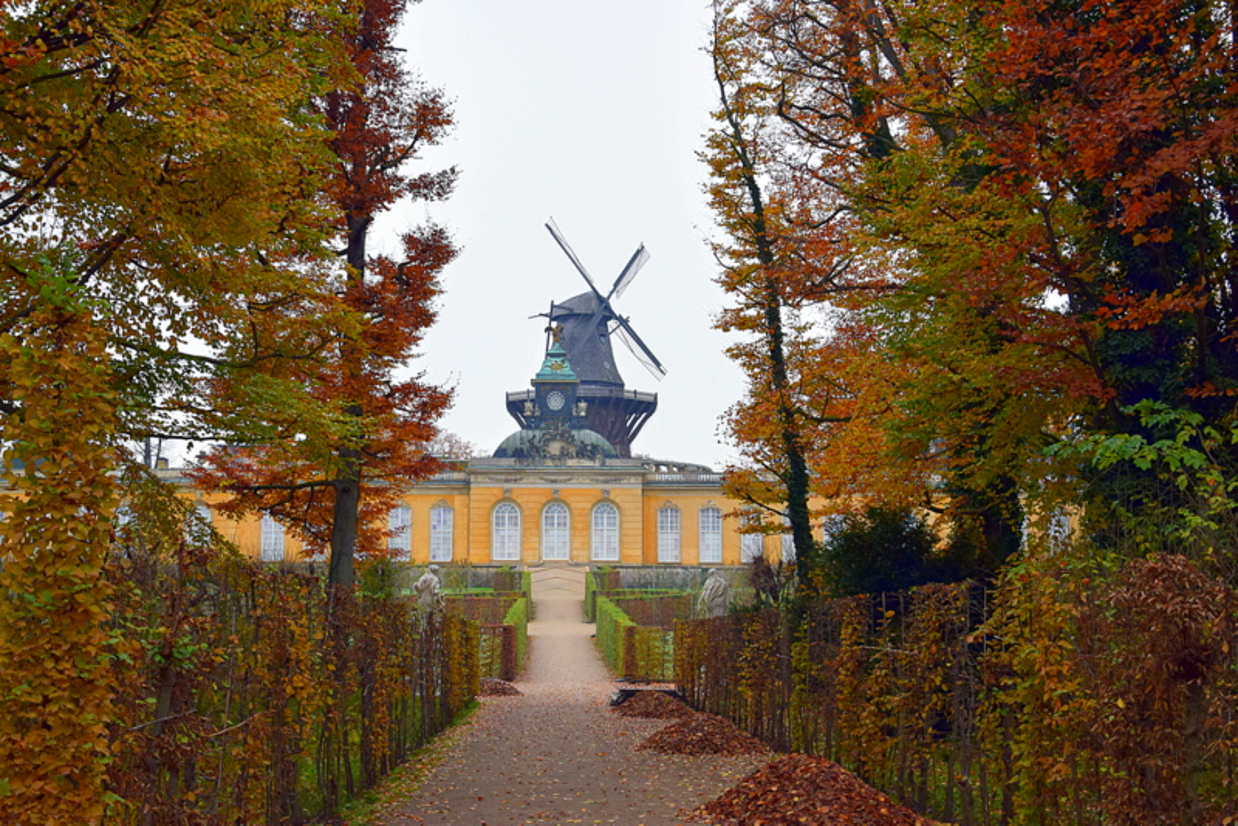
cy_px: 413
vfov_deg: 26.5
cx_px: 619
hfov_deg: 38.9
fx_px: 1754
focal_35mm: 51
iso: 400
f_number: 8
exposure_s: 1/80
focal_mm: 34
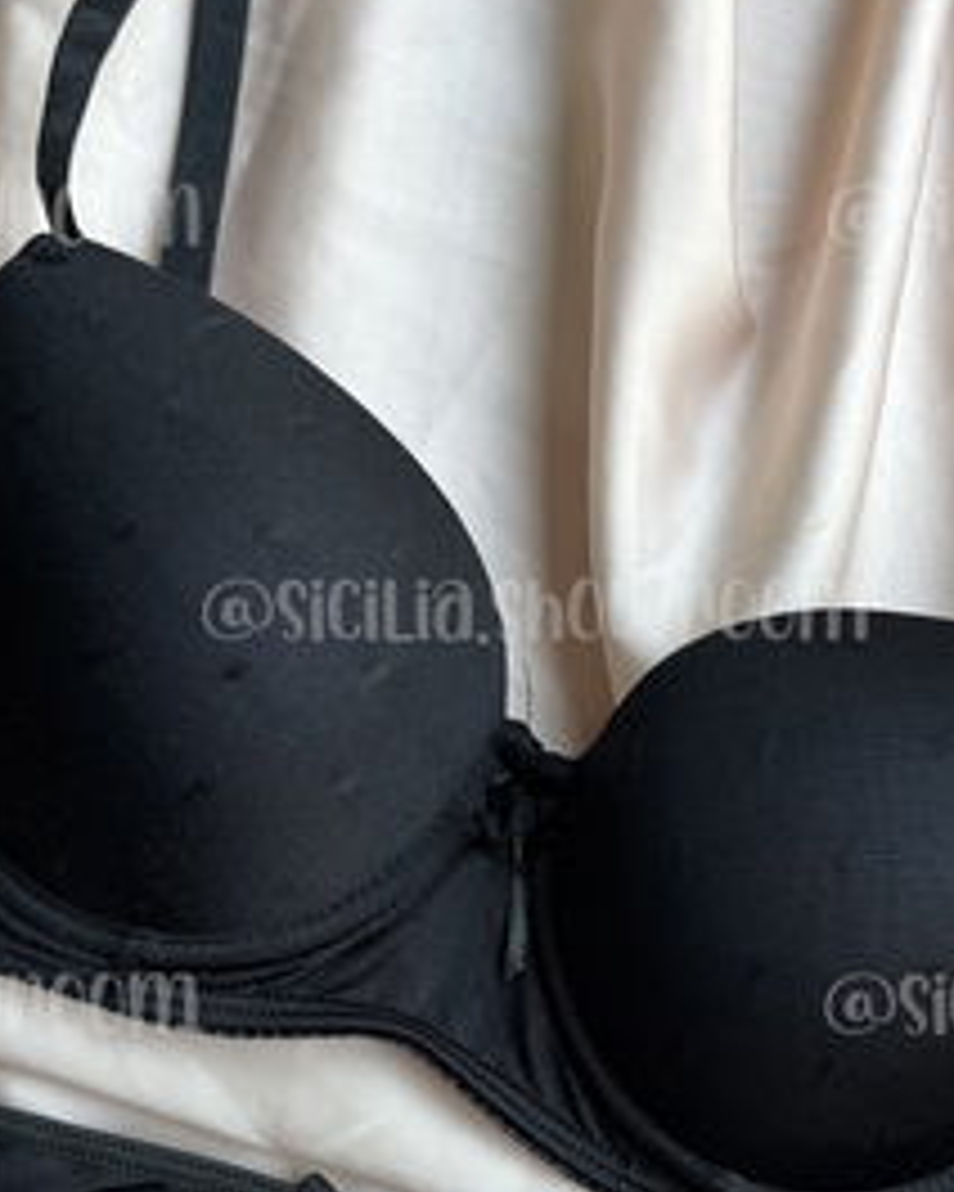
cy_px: 992
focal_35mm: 51
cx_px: 432
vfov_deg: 35.2
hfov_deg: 29.7
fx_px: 1800
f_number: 1.6
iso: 64
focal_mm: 5.1
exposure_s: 1/122
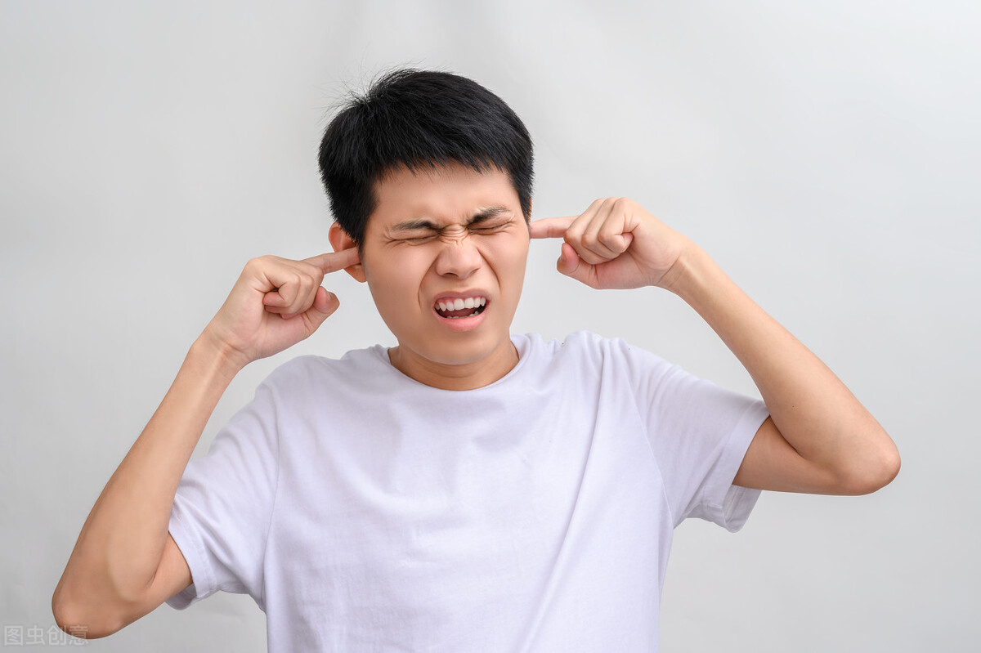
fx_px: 1416
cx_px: 490
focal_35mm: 52
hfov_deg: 38.2
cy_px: 326
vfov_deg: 26.0
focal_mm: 52
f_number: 10
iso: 100
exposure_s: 1/60
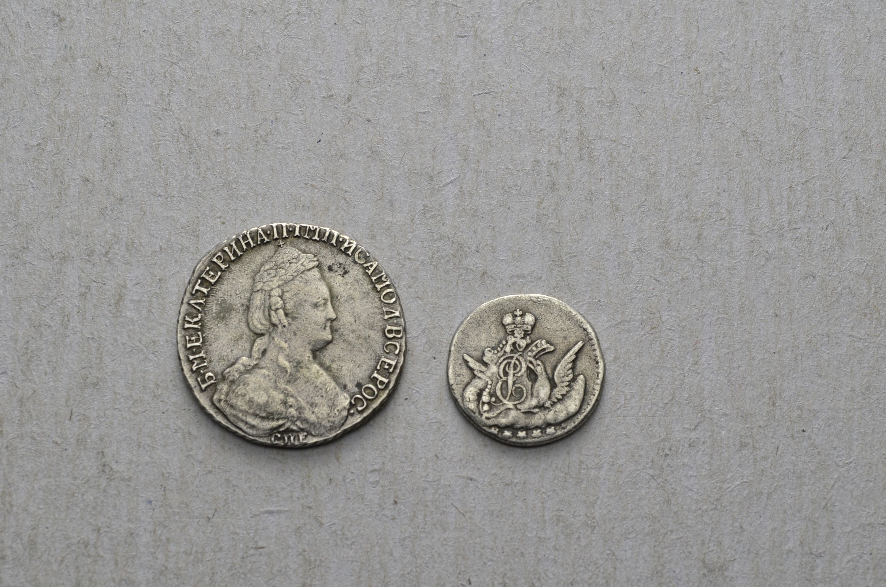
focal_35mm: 82
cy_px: 294
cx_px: 443
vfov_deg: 16.5
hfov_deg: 24.7
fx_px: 2026
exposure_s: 1/250
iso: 400
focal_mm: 55
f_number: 14
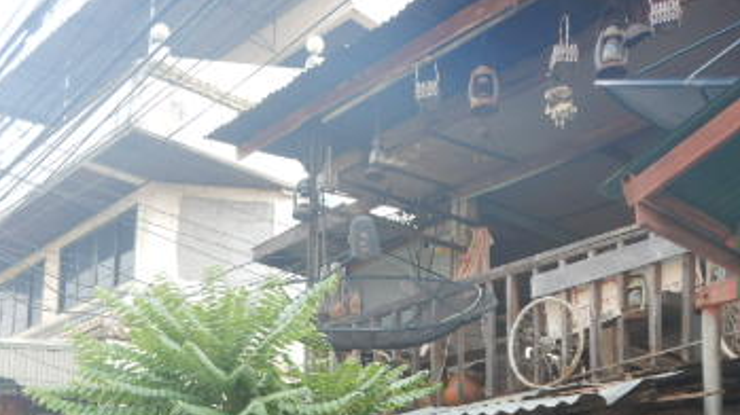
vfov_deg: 23.0
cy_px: 485
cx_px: 369
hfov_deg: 42.9
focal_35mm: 48
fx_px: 941
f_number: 2.8
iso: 125
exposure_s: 1/160
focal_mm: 4.3
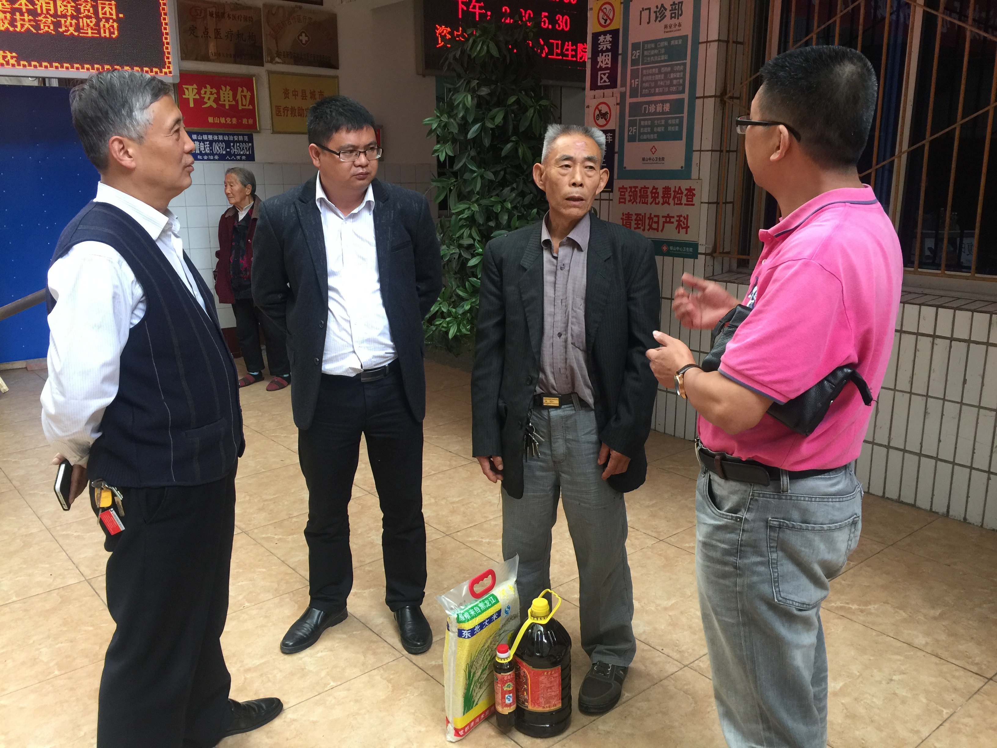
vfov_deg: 48.2
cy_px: 374
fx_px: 835
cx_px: 498
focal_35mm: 29
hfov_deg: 61.7
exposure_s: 1/33
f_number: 2.2
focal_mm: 4.15
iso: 80
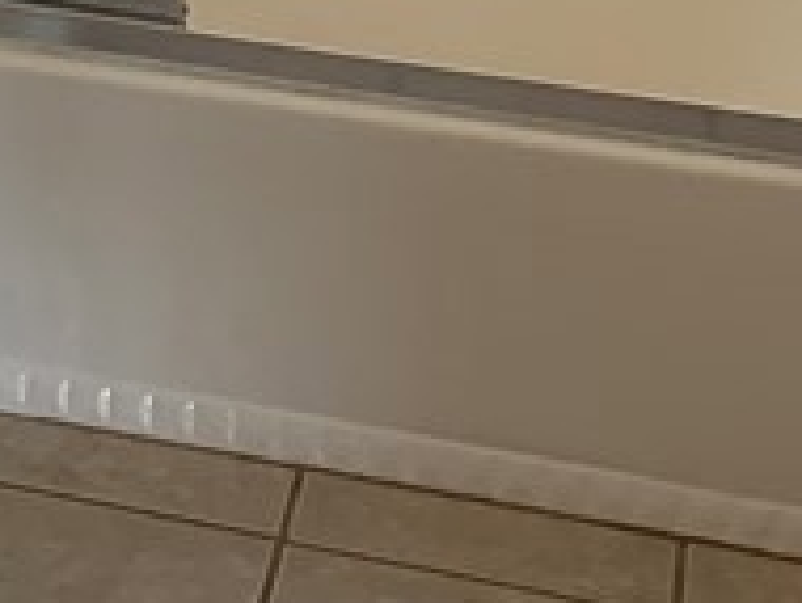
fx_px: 3248
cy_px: -869
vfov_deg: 9.4
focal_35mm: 140
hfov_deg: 13.1
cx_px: -481
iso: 80
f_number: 1.8
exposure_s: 1/121
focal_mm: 4.25
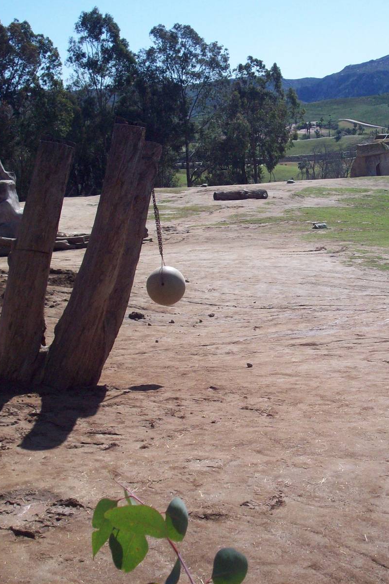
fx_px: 1038
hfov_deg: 21.2
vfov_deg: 31.4
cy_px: 292
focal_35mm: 64
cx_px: 261
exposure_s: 1/357
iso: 80
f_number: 6.3
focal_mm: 7.6
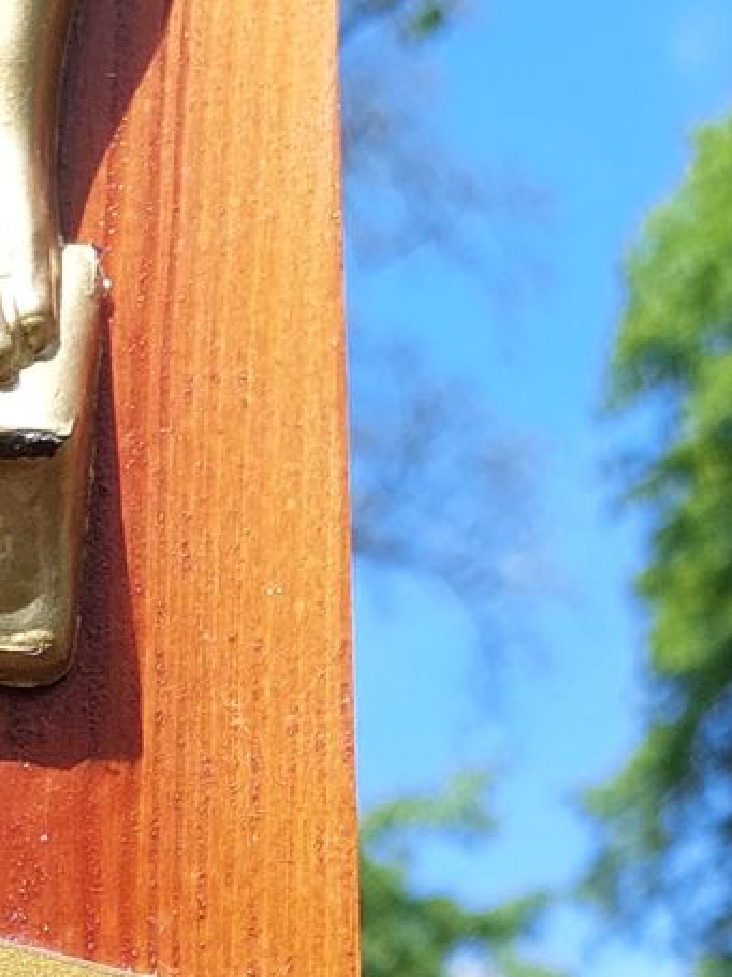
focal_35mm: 122
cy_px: 2255
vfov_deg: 12.9
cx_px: 161
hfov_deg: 12.1
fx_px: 3441
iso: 25
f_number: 1.8
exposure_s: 1/462
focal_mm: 5.23
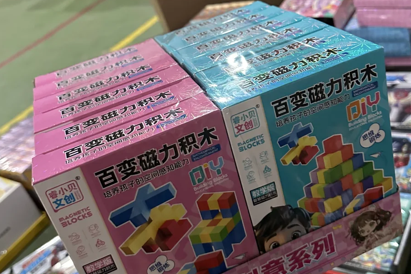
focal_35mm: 40
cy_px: 118
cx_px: 216
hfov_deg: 48.4
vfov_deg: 33.3
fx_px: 457
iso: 800
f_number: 1.78
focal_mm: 6.86
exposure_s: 1/50
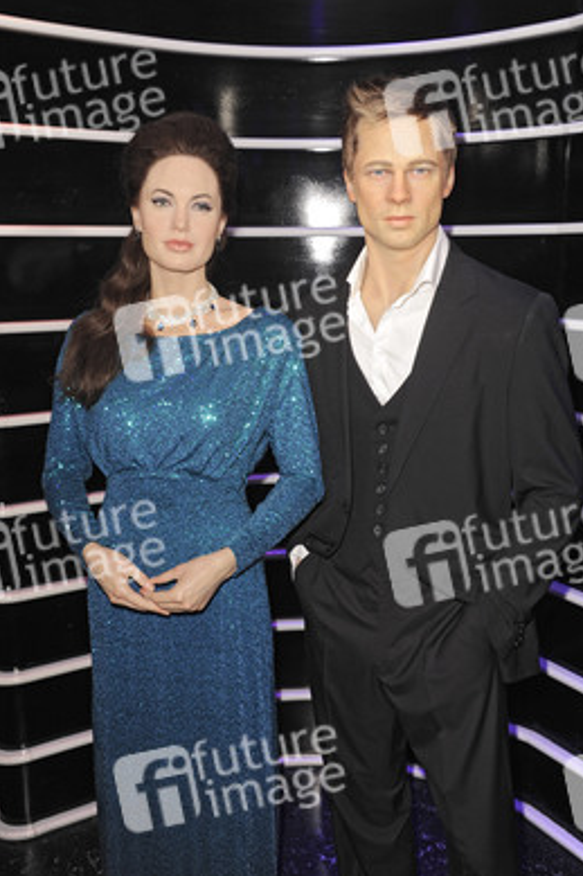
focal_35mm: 36
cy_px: 441
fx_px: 875
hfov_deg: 36.8
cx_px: 295
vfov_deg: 53.2
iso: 800
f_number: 5.6
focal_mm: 35
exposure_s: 1/100
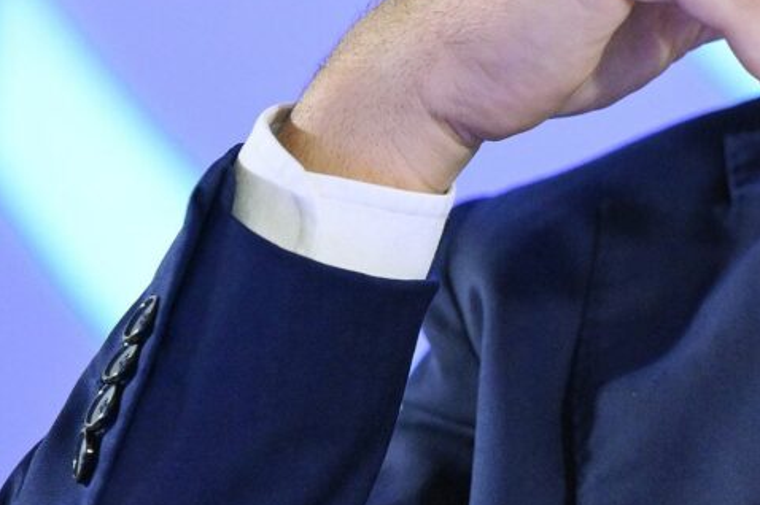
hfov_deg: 4.5
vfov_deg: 3.0
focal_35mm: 458
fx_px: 9662
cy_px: -152
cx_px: 1134
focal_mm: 135
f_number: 2.8
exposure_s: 1/200
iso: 4000
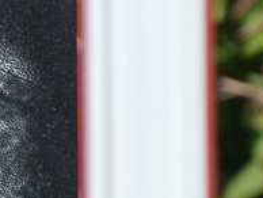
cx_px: -737
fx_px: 6778
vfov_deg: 1.7
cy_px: -79
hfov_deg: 2.2
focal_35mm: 891
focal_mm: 75
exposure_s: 1/250
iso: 125
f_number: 8
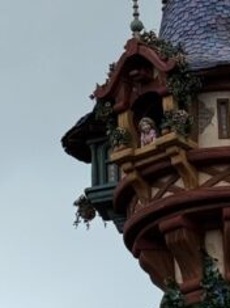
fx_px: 1853
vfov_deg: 9.5
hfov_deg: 7.1
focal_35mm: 209
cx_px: 103
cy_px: 104
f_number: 1.78
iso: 64
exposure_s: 1/3891
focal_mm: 6.76
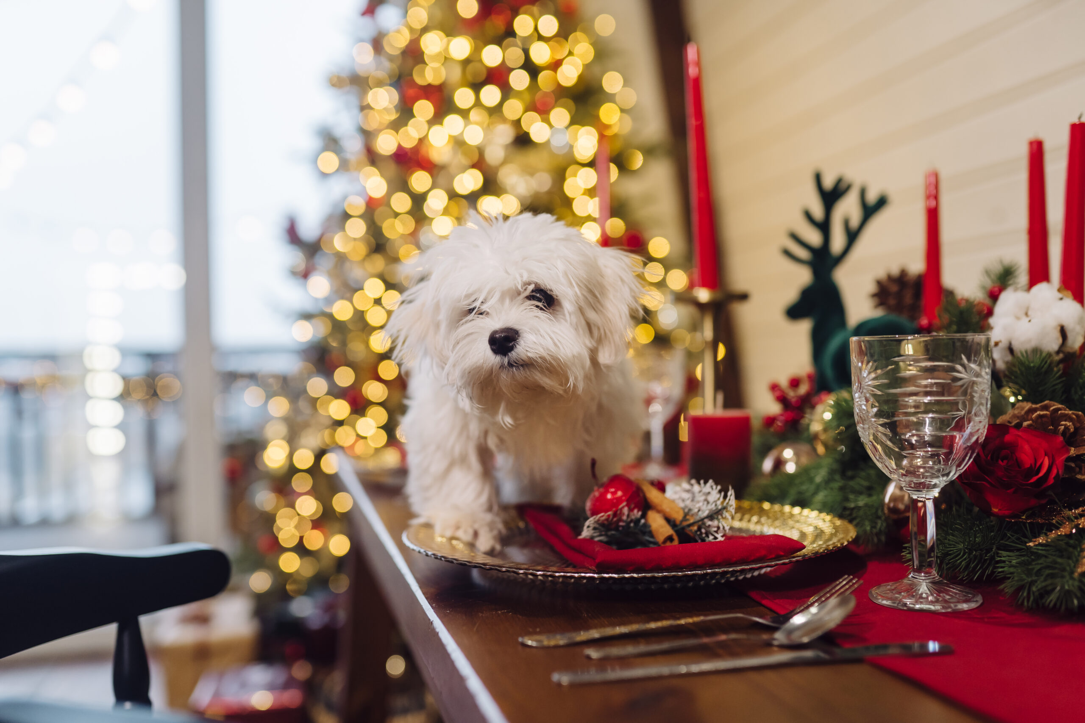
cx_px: 542
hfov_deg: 54.4
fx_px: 1055
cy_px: 362
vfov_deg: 37.9
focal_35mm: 35
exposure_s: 1/320
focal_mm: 35
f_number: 2
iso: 640
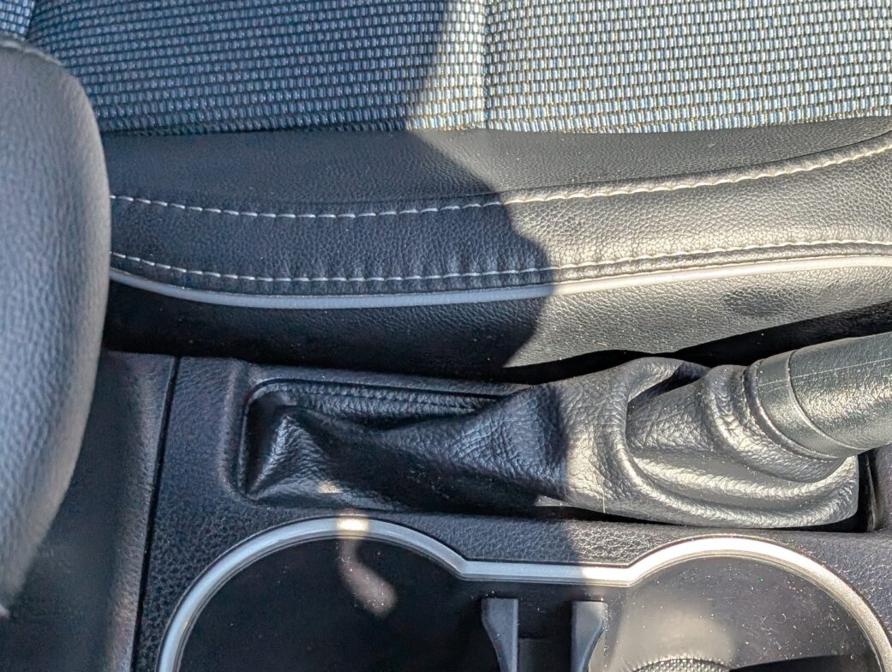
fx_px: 1523
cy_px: 507
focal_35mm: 59
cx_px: 754
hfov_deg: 31.5
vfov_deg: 24.6
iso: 23
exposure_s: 1/270
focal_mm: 6.9
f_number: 1.68
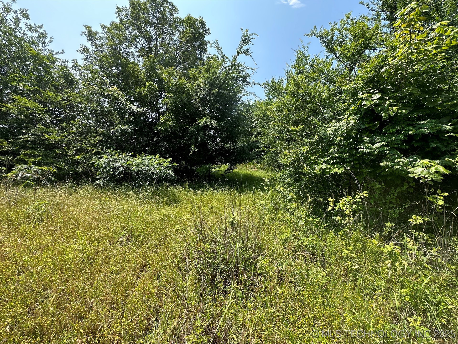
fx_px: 185
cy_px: 172
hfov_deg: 102.1
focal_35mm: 14
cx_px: 229
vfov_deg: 85.7
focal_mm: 2.22
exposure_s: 1/666
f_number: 2.2
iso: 40
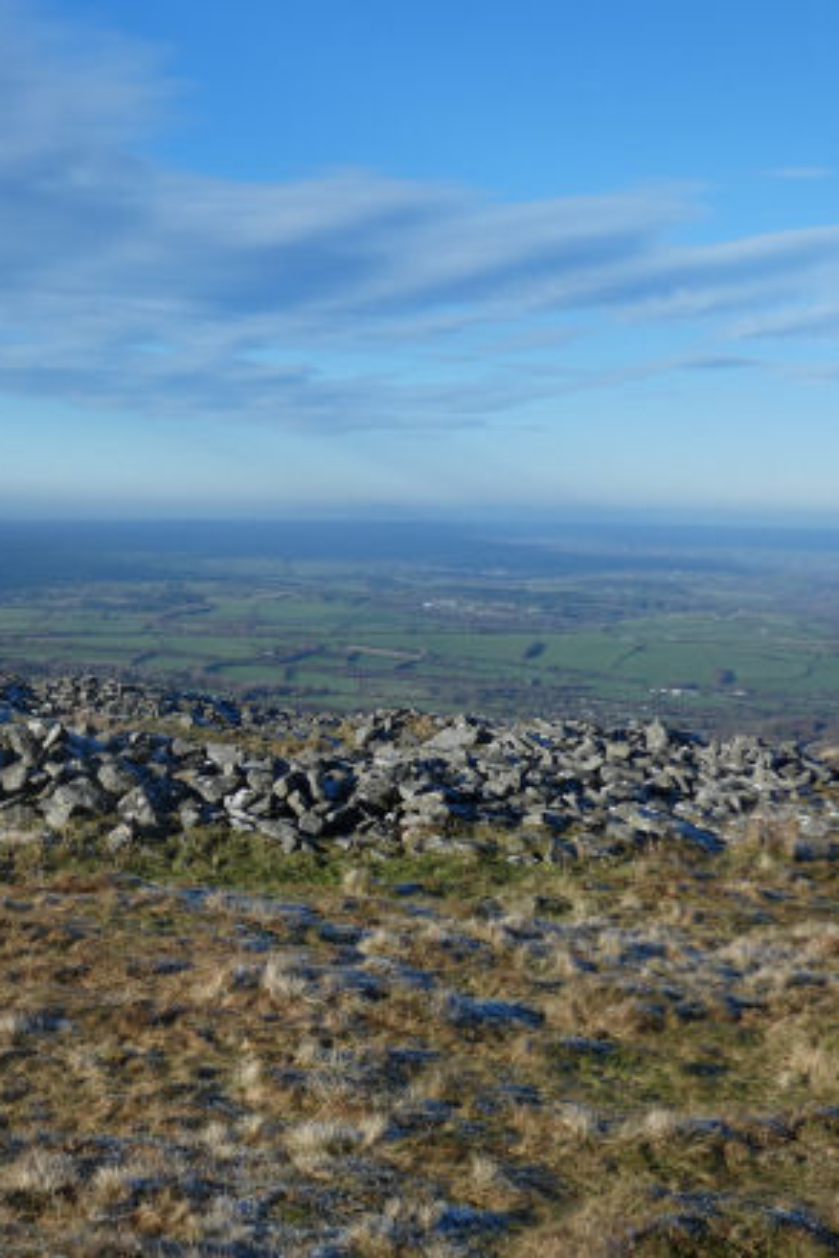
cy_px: 623
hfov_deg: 27.6
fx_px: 1643
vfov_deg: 41.9
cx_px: 83
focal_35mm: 47
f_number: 3.4
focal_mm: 6
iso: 80
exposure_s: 1/1000
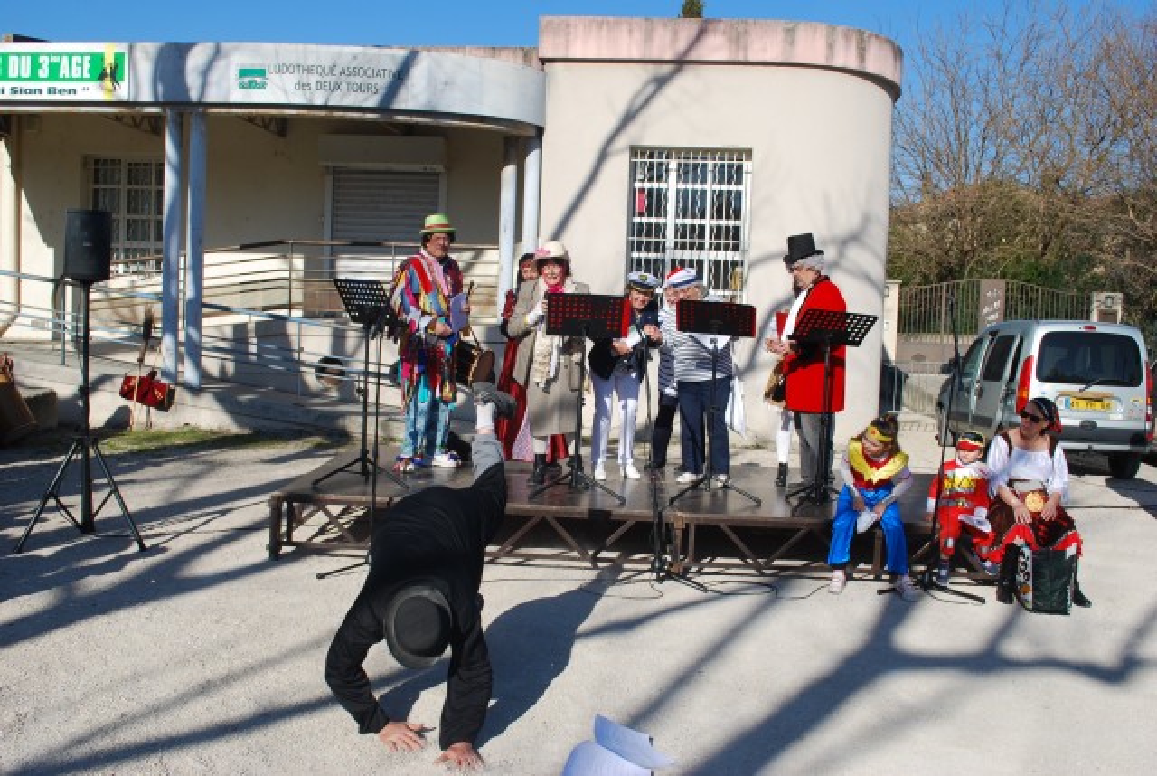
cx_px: 578
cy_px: 388
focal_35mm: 33
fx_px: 1062
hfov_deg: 57.1
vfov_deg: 40.1
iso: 100
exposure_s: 1/250
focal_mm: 22
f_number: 8
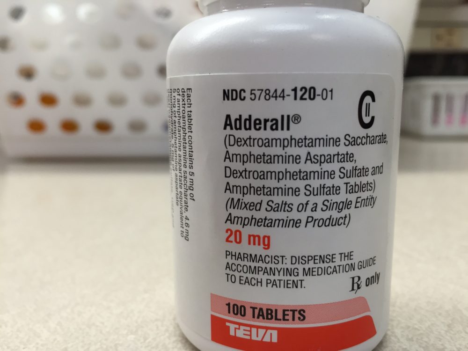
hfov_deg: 61.7
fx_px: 392
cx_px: 234
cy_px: 176
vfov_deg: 48.2
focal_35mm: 29
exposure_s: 1/40
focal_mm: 4.15
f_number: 2.2
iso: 32
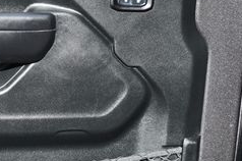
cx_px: -15
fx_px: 812
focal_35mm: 121
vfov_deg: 11.3
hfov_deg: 16.5
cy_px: 71
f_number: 5.6
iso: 320
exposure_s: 1/250
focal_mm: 30
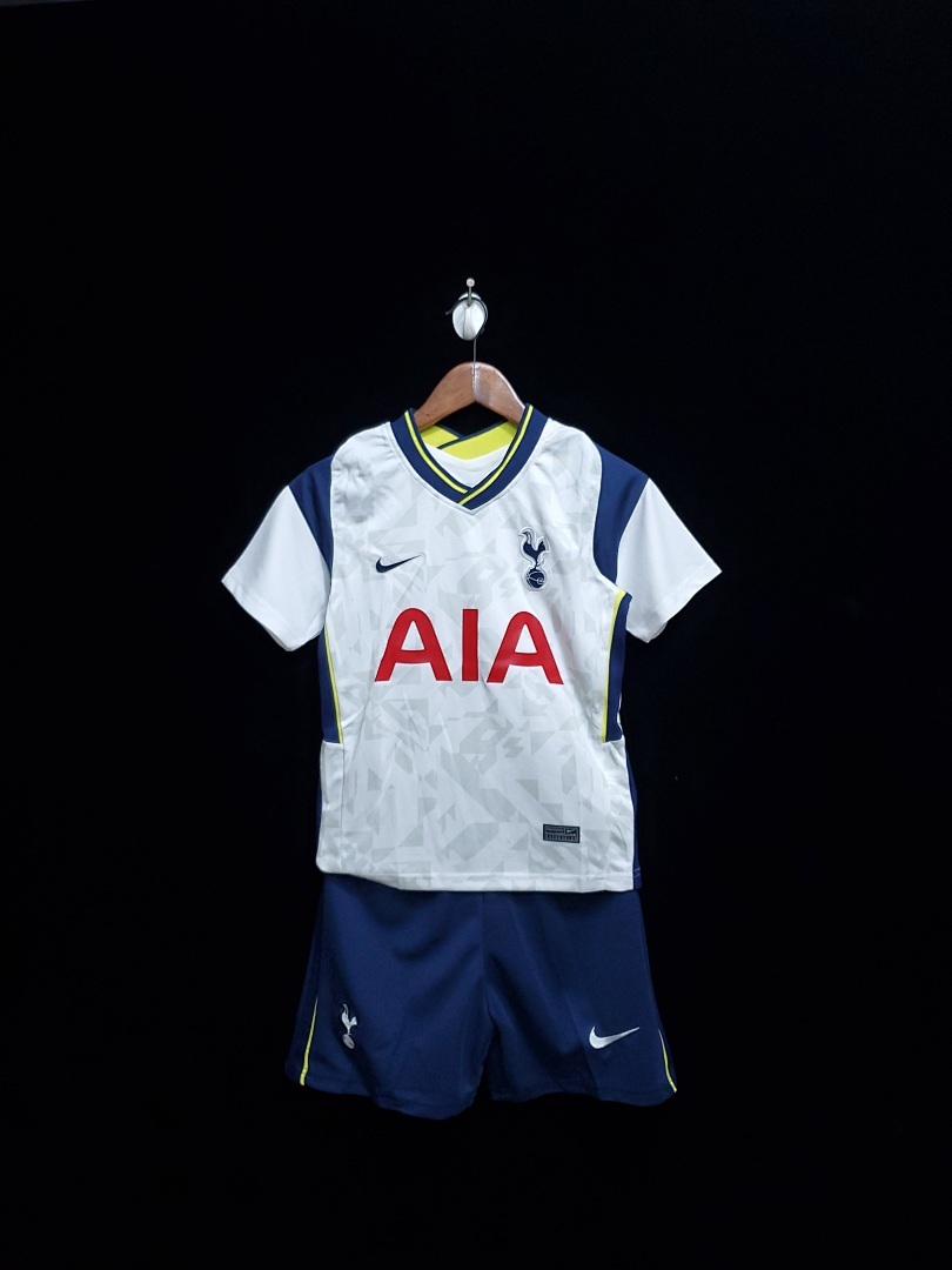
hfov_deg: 53.1
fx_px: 953
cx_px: 476
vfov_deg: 67.3
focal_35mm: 26
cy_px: 635
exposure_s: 1/20
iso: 200
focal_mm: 4.3
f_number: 1.5
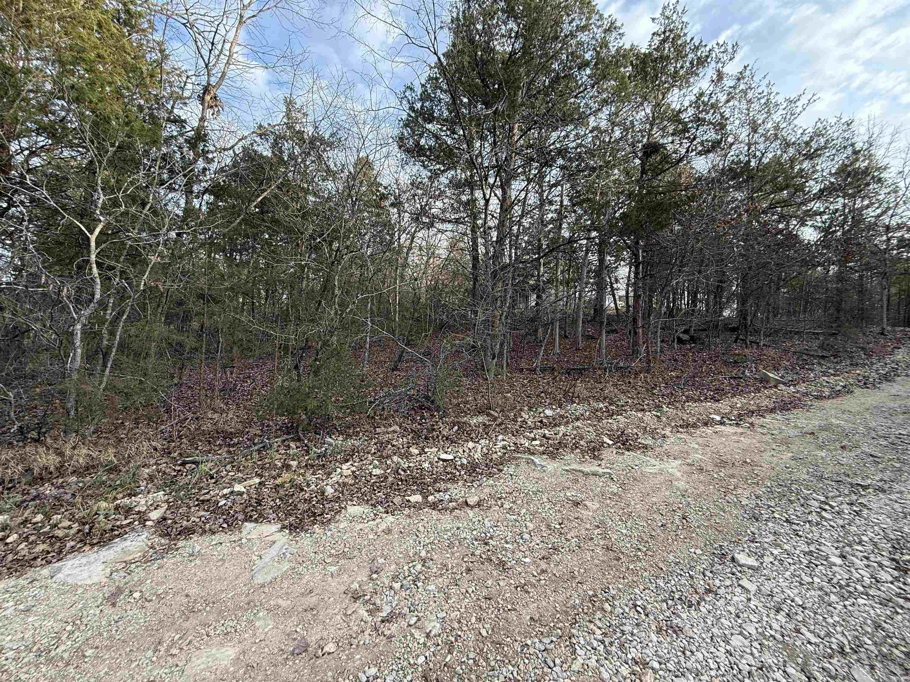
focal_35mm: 14
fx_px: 368
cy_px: 341
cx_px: 455
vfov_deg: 85.7
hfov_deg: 102.1
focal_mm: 2.22
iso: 64
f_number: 2.2
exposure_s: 1/126
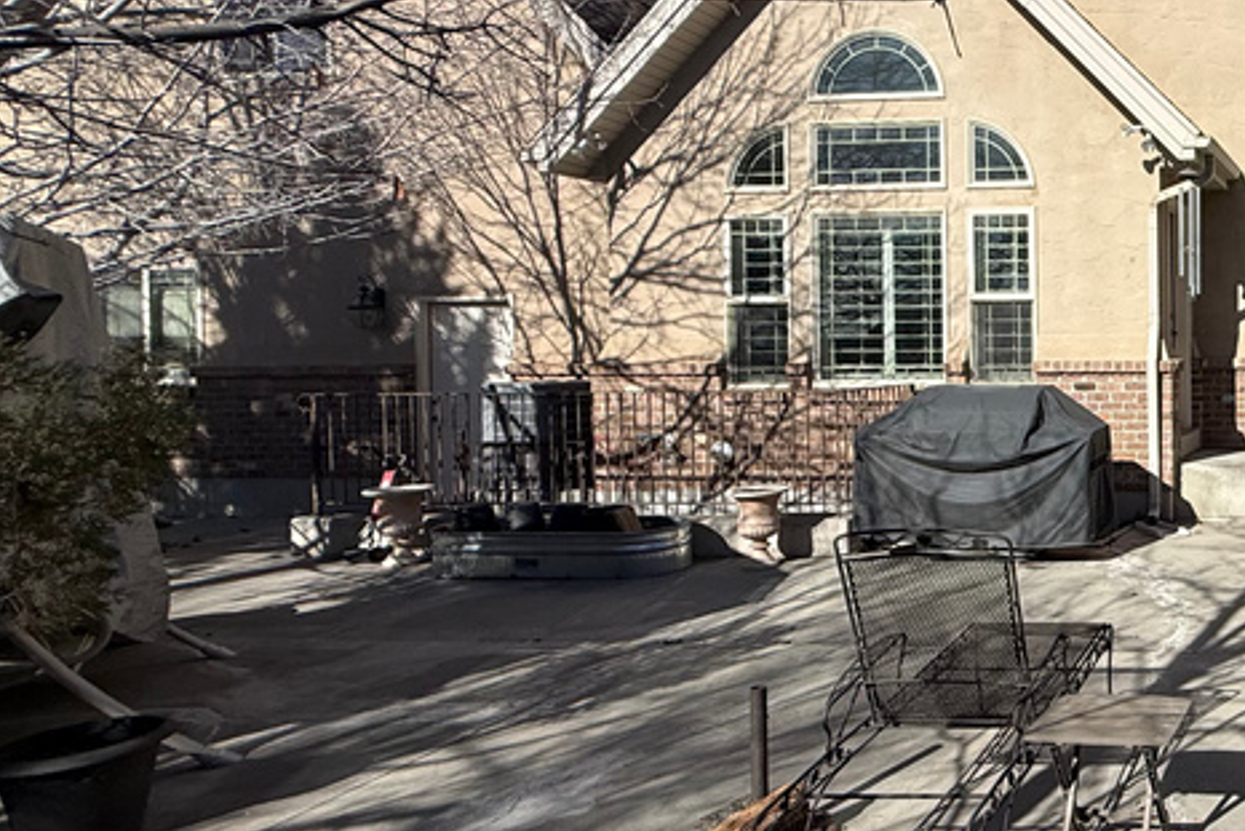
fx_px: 1107
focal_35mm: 32
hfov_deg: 46.3
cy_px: 366
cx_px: 1314
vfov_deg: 41.1
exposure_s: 1/4425
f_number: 2.2
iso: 50
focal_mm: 2.22
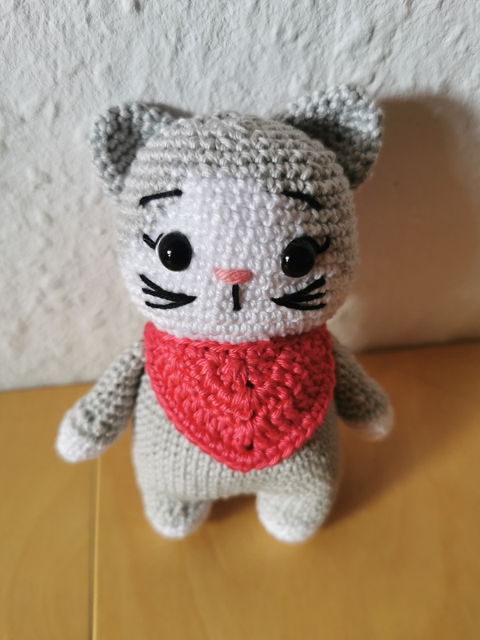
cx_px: 240
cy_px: 320
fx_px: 499
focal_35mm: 27
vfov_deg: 65.3
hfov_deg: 51.4
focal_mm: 5.56
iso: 80
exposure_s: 1/100
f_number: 1.6
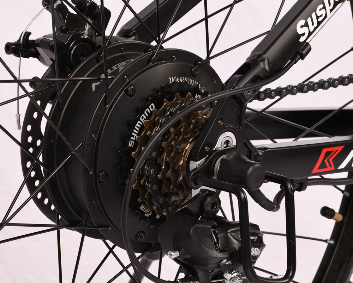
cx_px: 144
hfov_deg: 16.2
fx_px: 1243
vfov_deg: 13.0
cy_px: 141
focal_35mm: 119
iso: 100
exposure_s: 1/100
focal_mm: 105
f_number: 25
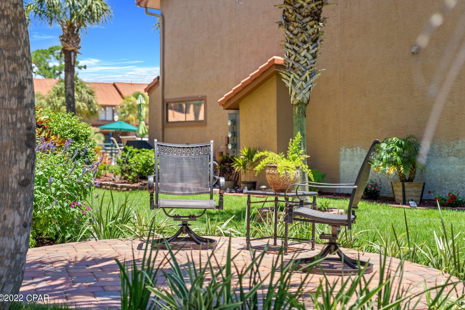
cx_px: 233
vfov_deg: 23.8
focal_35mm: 57
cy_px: 155
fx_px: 736
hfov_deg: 35.1
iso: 500
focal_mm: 56
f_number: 2.8
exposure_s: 1/2500
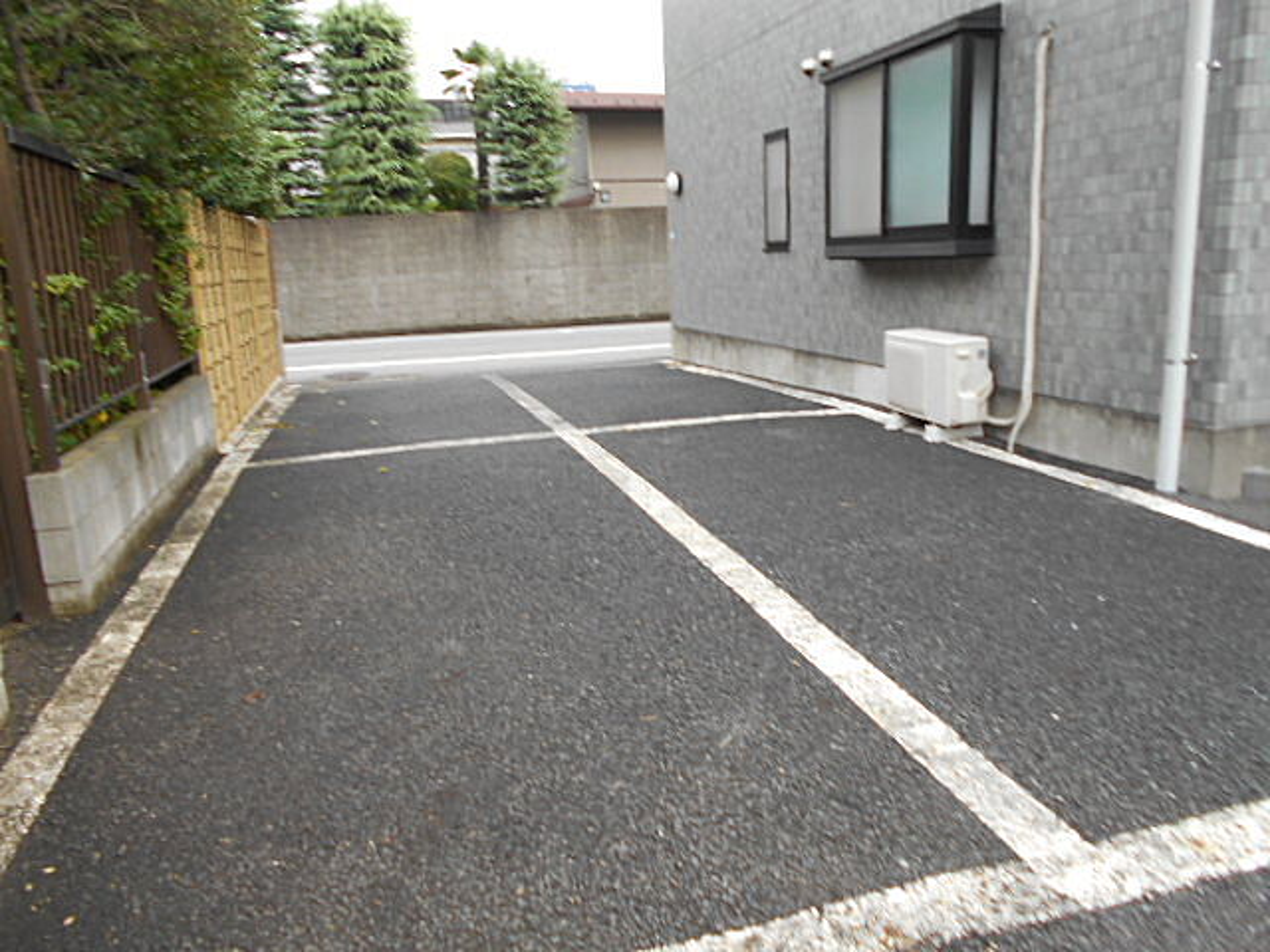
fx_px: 954
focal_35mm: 26
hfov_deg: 67.3
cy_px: 476
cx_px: 635
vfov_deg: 53.1
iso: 80
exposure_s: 1/125
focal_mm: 4.6
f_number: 3.2
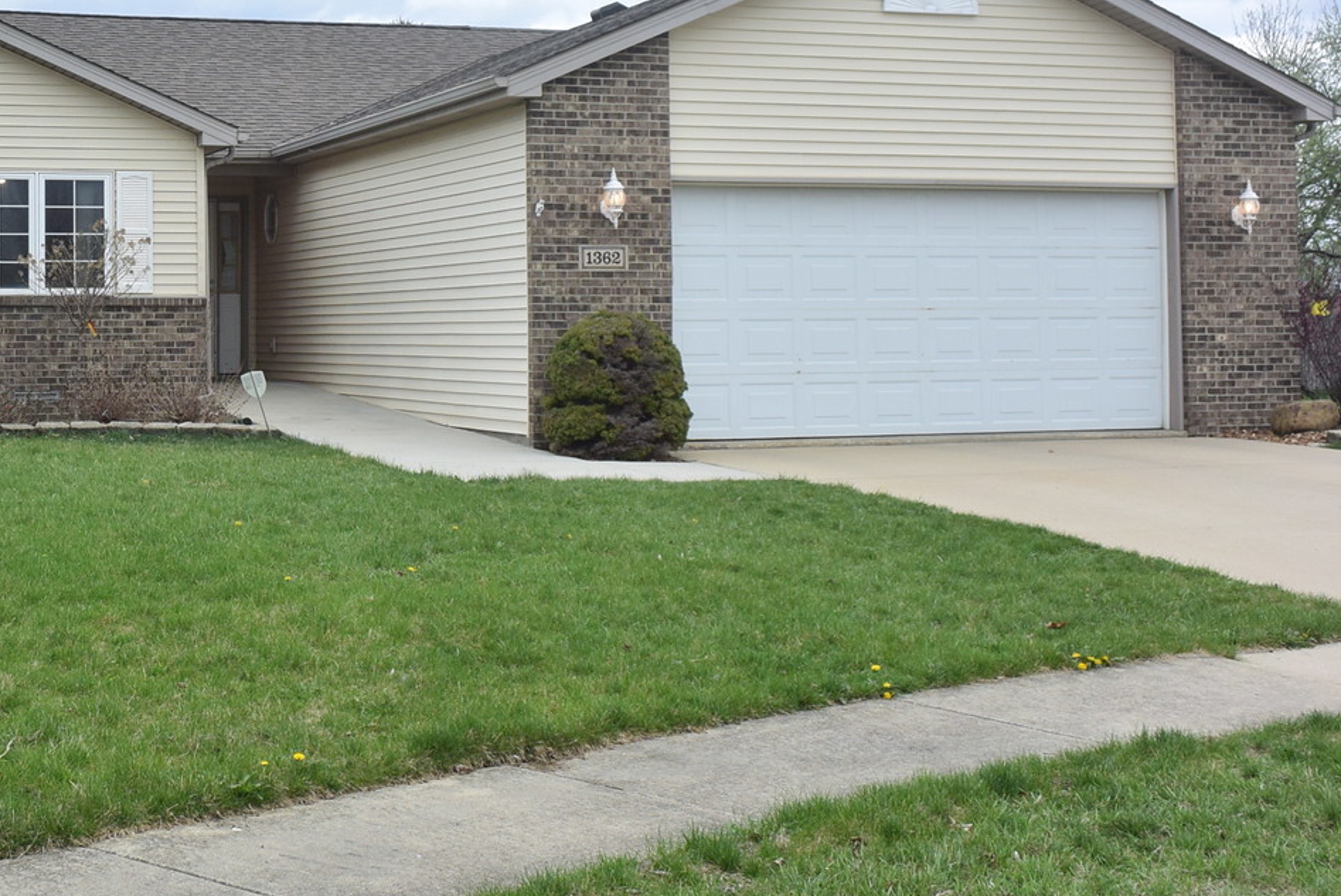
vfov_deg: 23.2
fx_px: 2162
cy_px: 217
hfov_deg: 33.9
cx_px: 379
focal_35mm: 58
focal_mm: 12.8
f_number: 4.5
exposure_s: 1/400
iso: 160
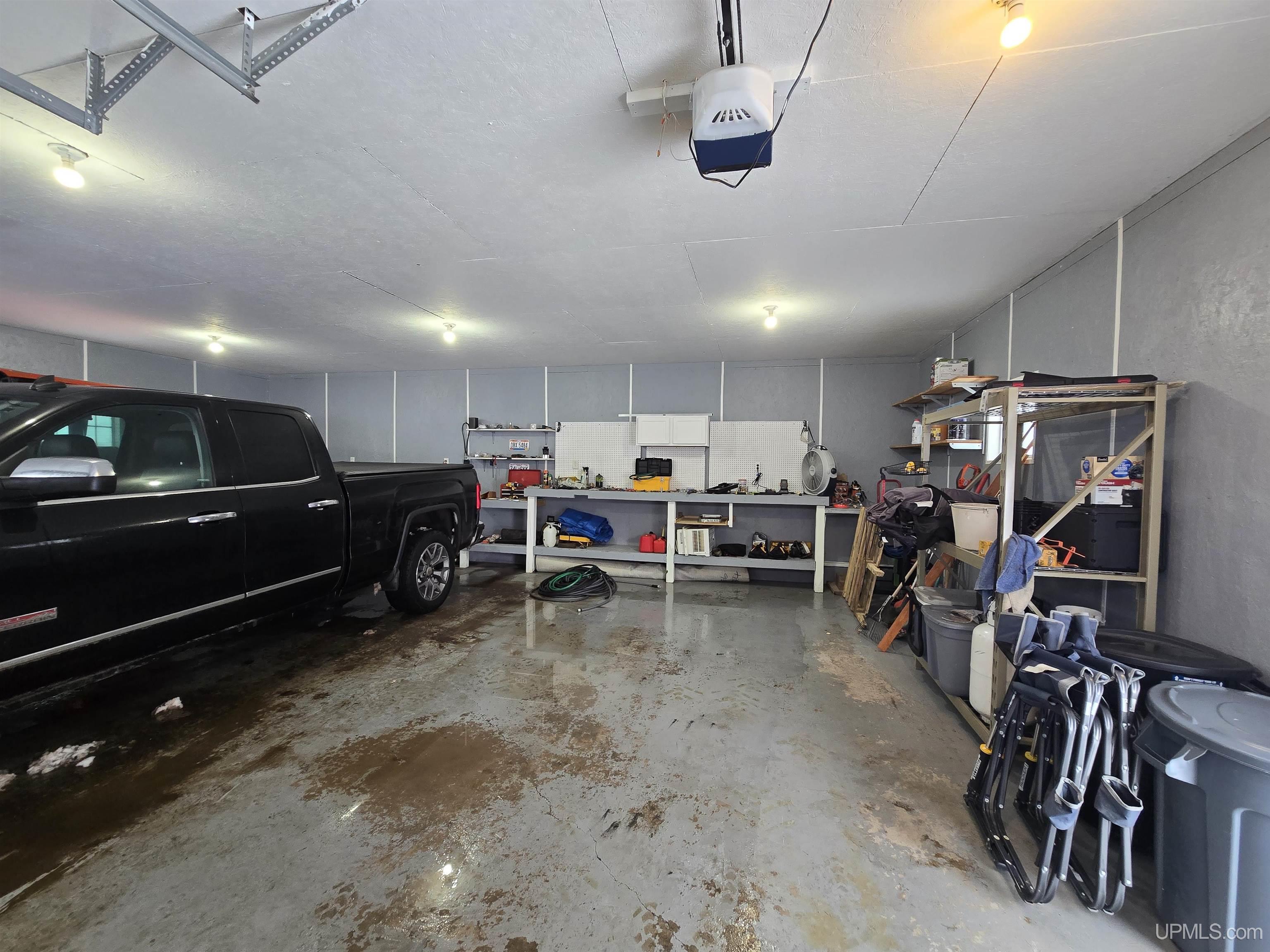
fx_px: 477
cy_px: 476
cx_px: 635
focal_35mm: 13
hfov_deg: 106.2
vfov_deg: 89.9
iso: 160
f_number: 2.2
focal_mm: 2.2
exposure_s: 1/60
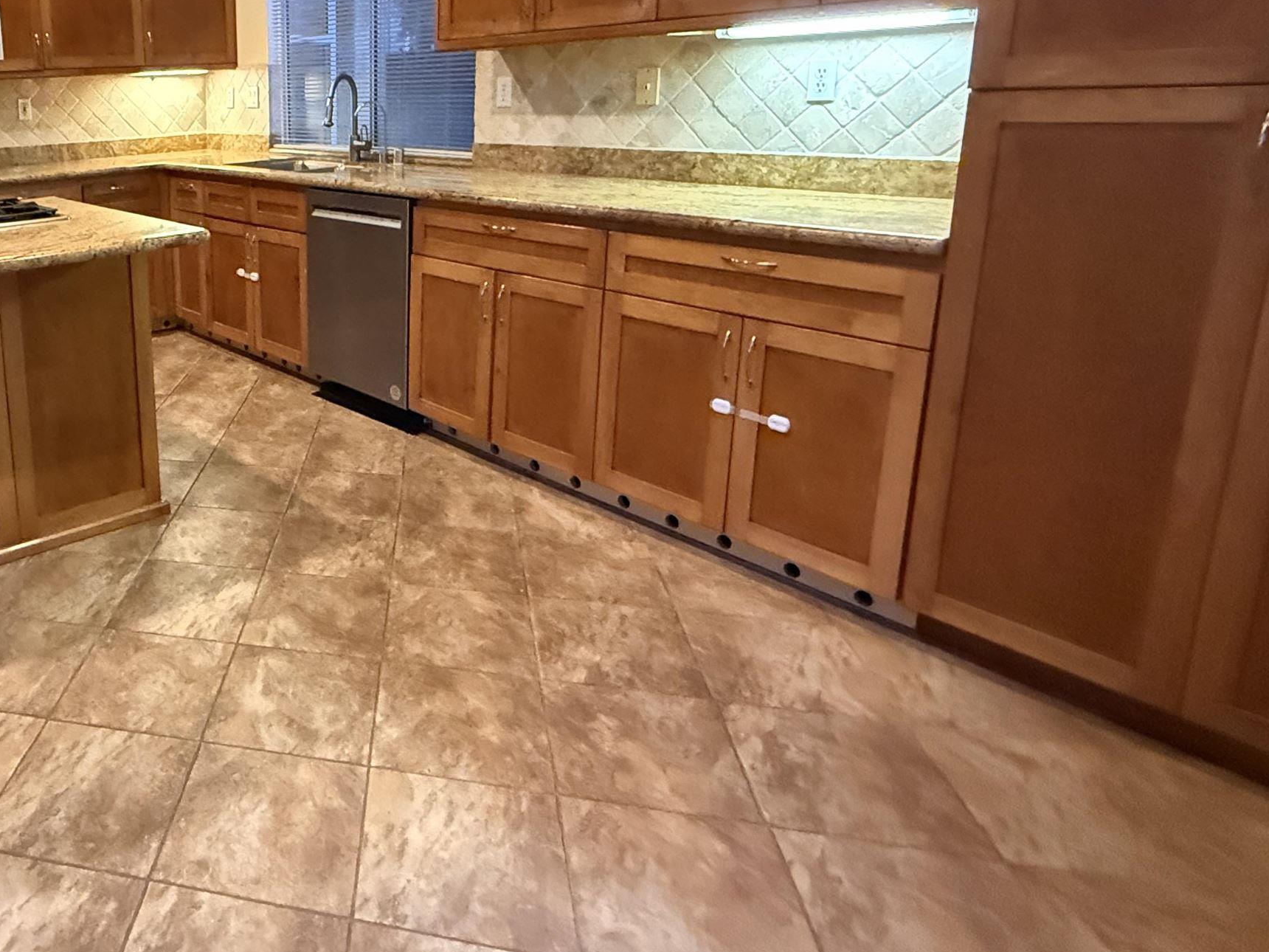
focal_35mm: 25
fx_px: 916
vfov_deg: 53.4
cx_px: 198
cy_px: 290
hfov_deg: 61.6
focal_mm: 2.22
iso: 1250
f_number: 2.2
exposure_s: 1/60
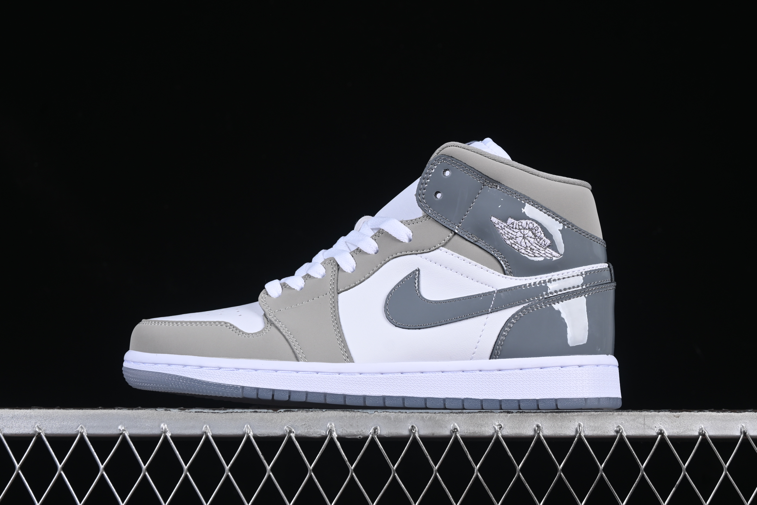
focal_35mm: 75
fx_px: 1577
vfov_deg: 18.2
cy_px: 252
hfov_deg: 27.0
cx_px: 378
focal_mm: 50
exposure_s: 1/80
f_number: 8
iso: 160
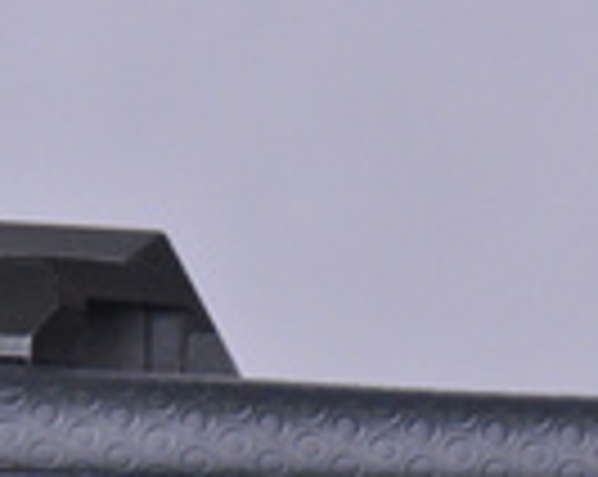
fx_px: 8847
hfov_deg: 3.9
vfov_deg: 3.1
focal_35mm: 501
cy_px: 659
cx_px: 441
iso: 3200
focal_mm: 105
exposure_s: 1/125
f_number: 9.5
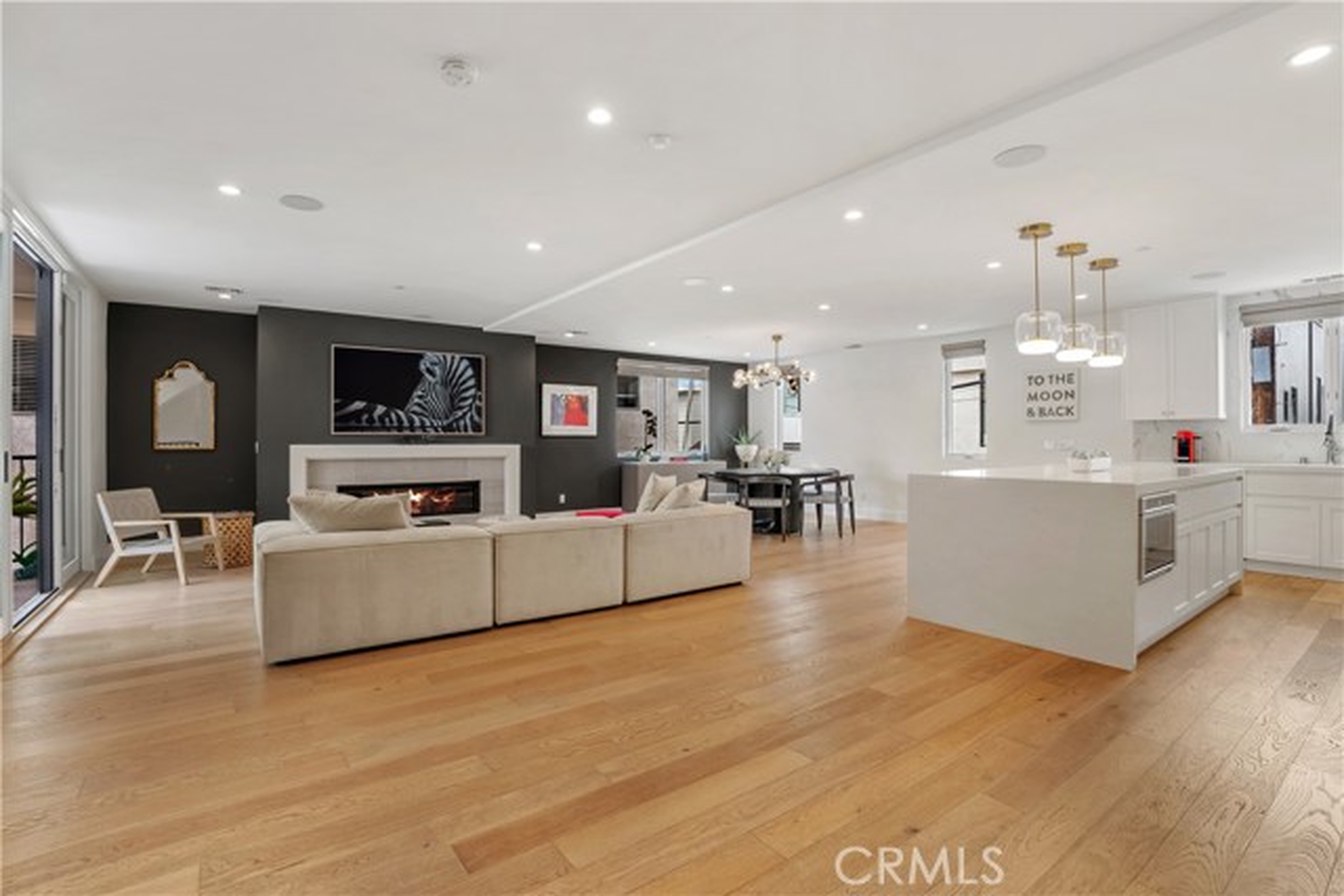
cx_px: 672
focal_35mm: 16
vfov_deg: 73.8
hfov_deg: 96.7
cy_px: 448
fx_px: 597
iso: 100
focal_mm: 16
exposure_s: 1/1.67
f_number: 8
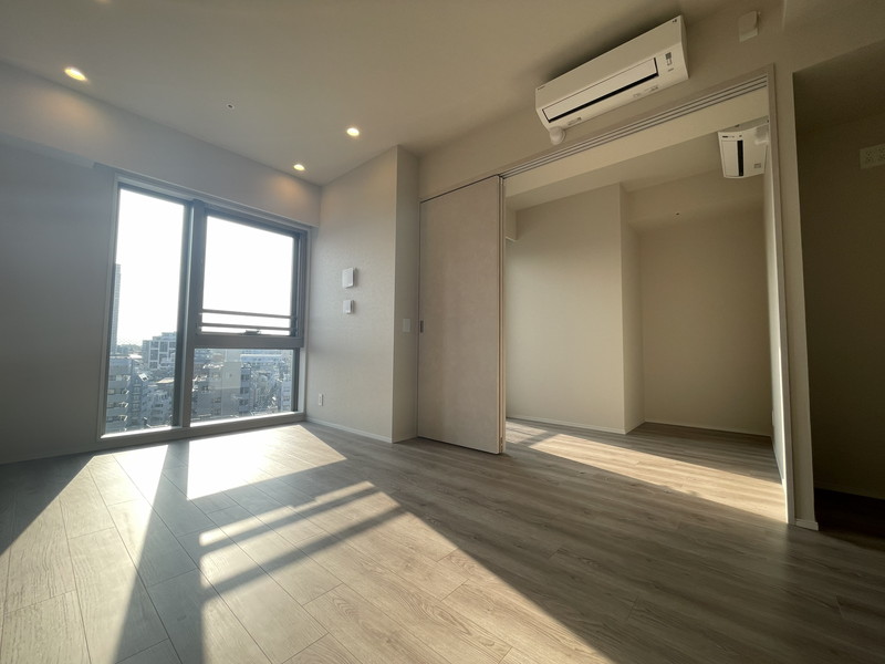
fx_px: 358
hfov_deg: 102.1
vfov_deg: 85.7
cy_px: 332
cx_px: 442
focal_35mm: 14
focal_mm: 1.55
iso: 25
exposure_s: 1/159
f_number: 2.4
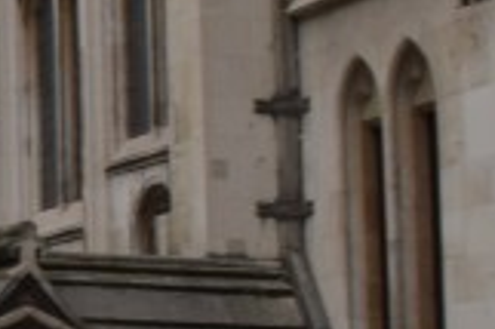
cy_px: 86
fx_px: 2363
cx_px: -981
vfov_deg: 8.0
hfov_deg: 9.4
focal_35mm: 172
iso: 400
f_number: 7.1
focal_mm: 18
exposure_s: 1/200
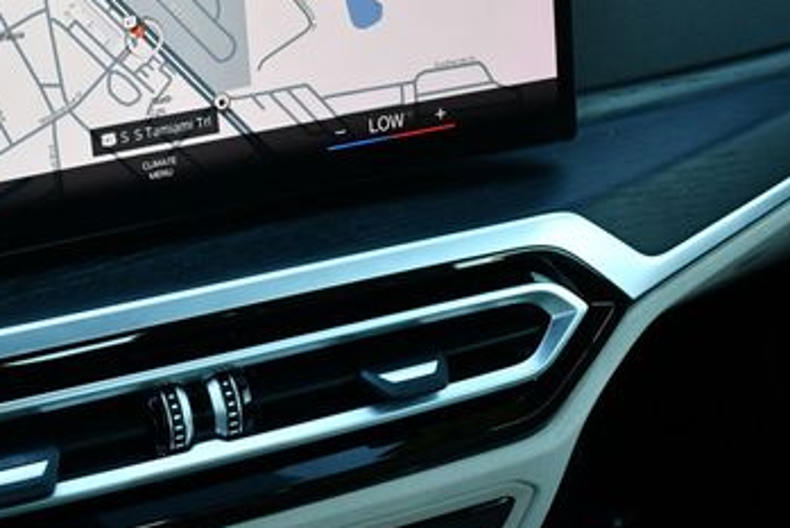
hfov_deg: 29.5
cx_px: 118
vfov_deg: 20.6
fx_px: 1449
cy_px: 177
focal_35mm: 66
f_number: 3.5
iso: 640
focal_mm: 18
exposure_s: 1/250
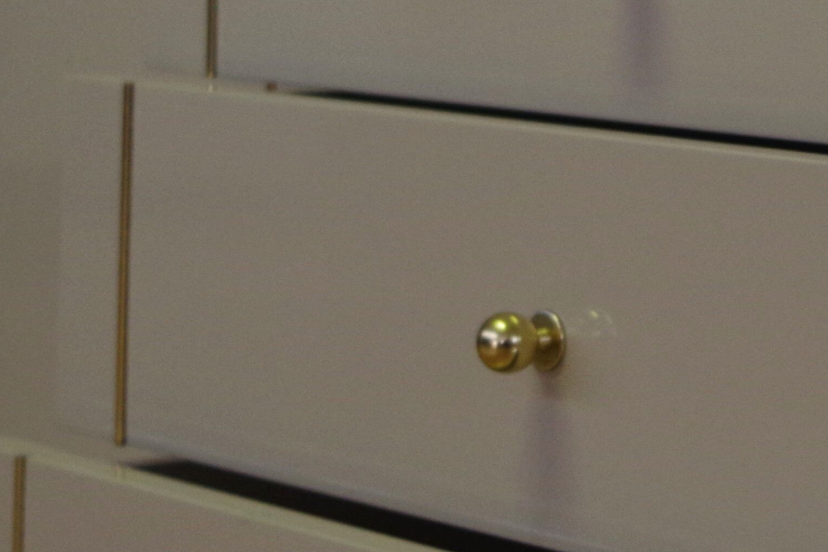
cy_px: -93
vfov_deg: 8.2
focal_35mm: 166
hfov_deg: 12.1
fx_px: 3818
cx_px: 962
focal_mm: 28.13
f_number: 4
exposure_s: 1/60
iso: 800
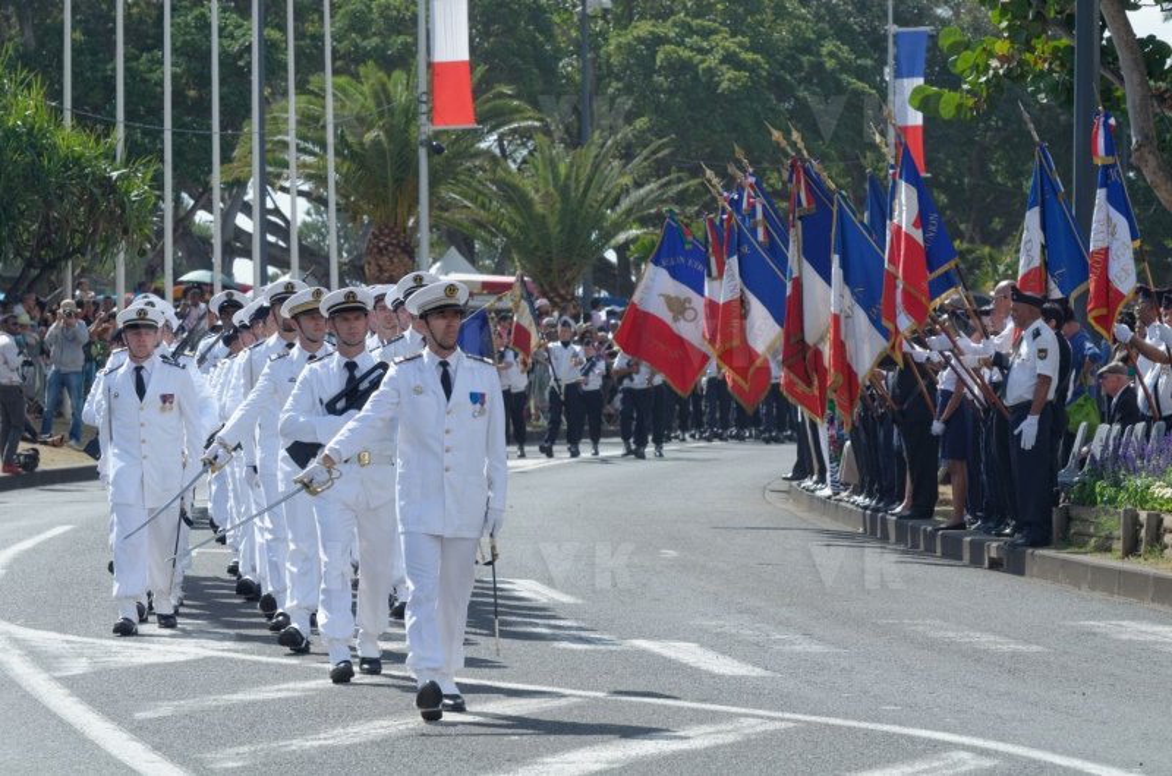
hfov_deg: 11.0
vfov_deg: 7.3
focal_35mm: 188
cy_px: 388
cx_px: 586
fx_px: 6092
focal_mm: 125
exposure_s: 1/320
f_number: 8
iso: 200
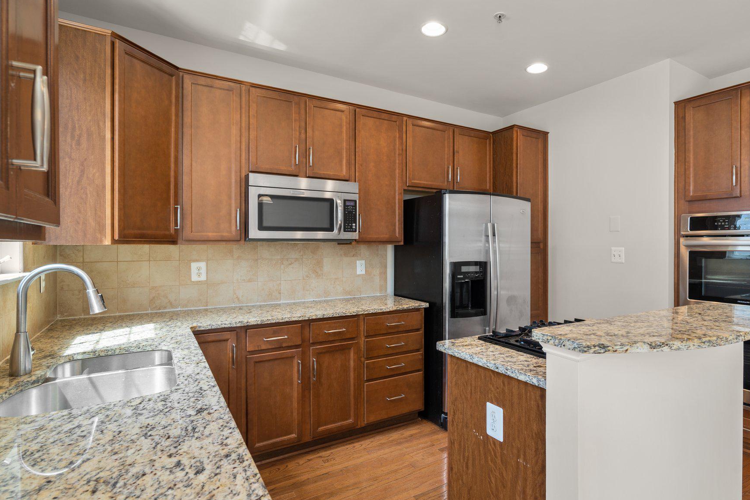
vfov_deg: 64.5
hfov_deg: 86.5
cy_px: 244
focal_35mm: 19
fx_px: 396
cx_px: 422
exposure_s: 1/3
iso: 100
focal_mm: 16
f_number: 8
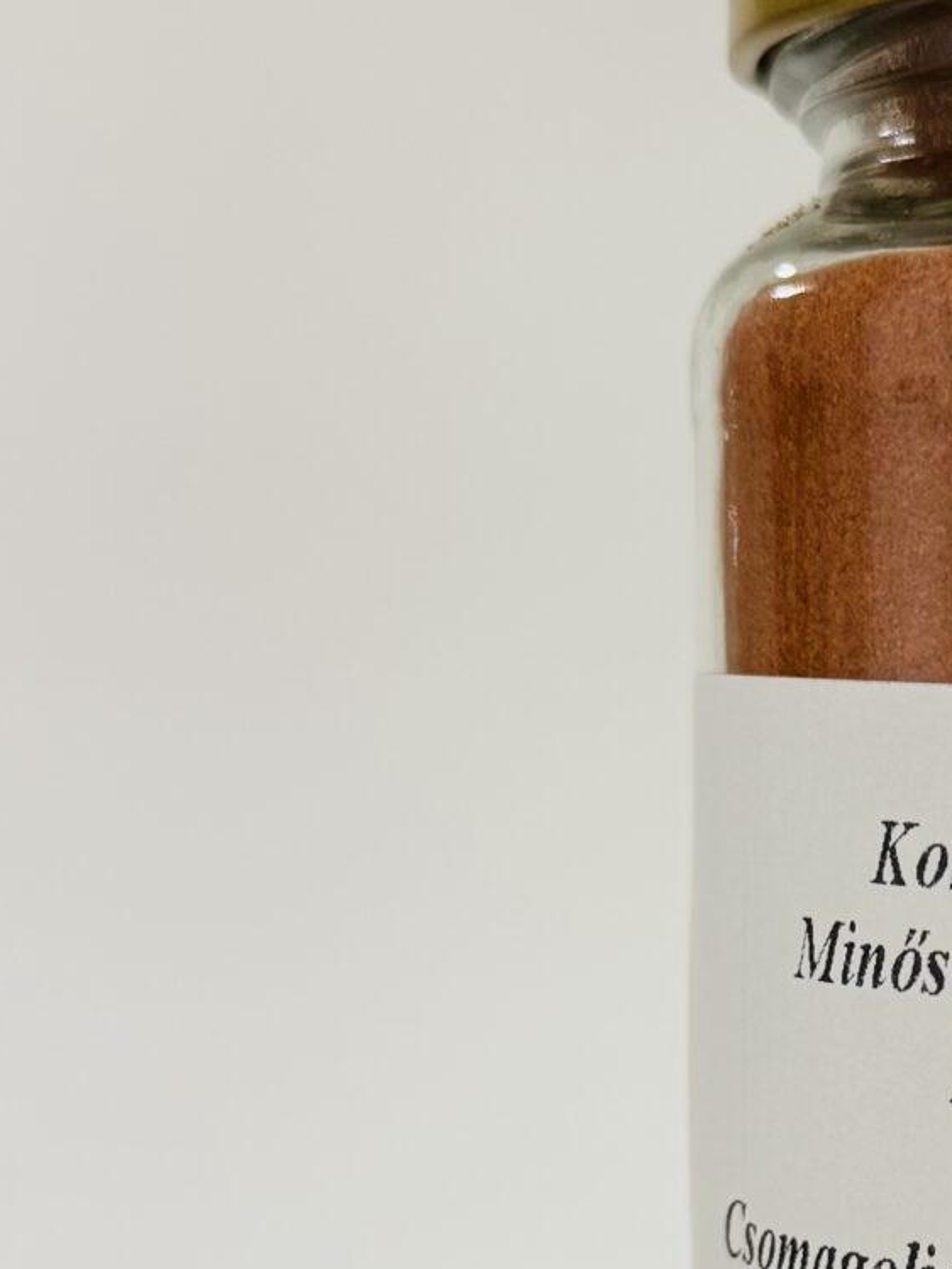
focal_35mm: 82
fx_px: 3006
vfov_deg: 23.6
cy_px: 935
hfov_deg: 17.3
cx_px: 1106
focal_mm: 6.76
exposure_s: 1/50
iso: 200
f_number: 1.78
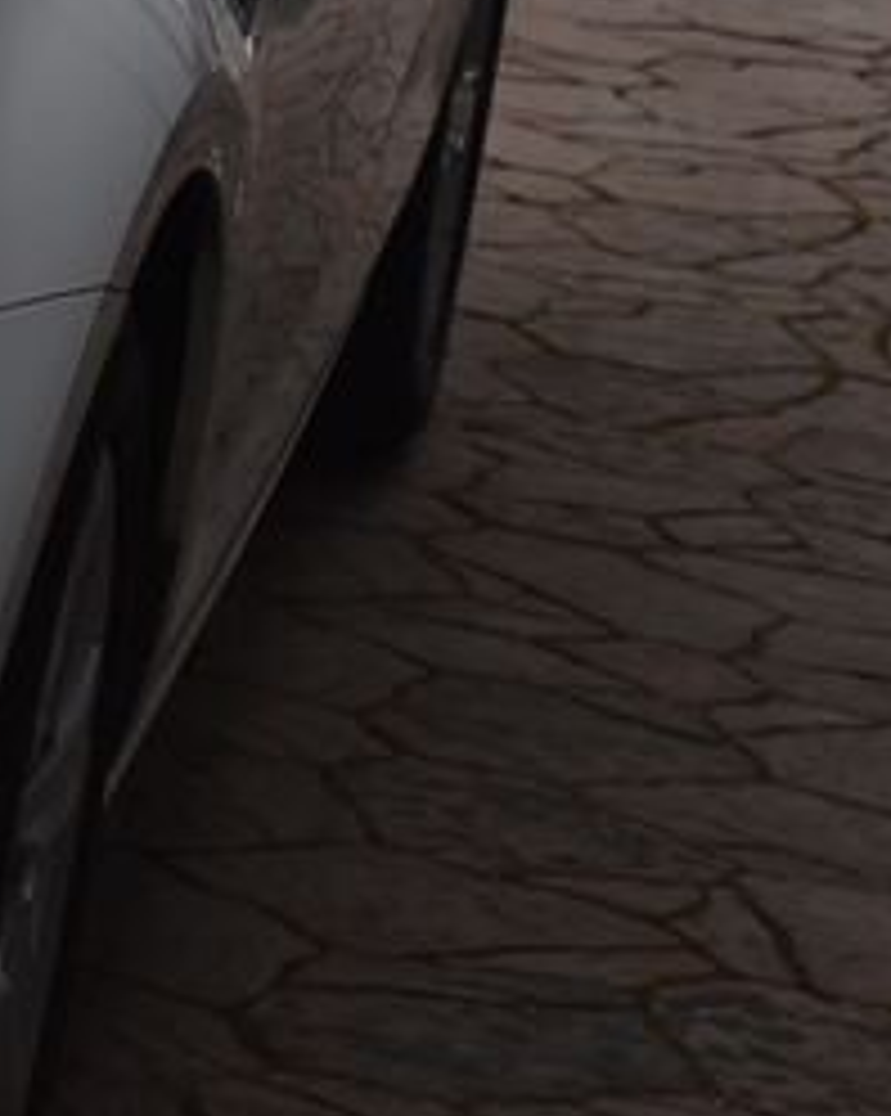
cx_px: -1228
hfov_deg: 6.5
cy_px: -9
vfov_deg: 8.5
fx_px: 7426
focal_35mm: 225
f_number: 8
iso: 500
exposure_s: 1/250
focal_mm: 58
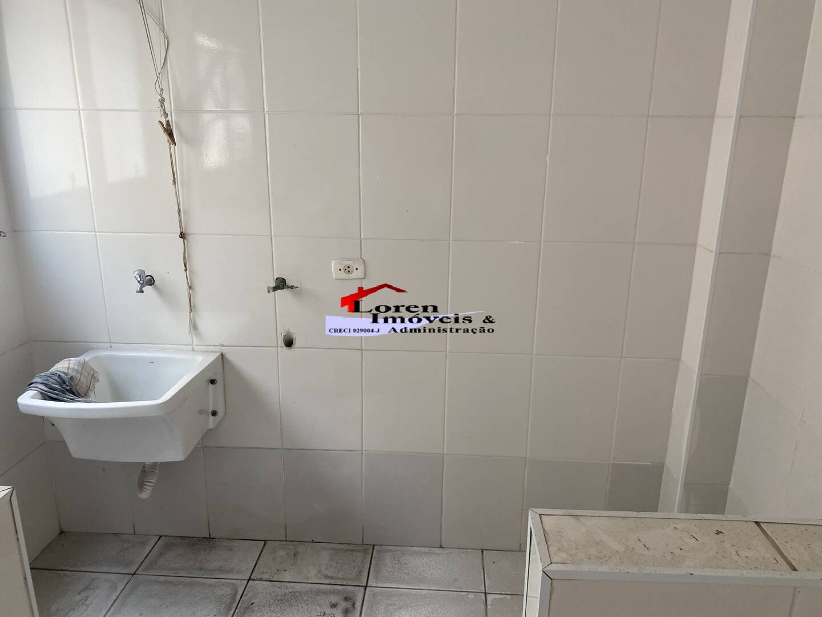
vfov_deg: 53.1
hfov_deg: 67.3
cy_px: 308
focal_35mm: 26
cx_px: 411
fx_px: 617
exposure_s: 1/113
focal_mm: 4.25
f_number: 1.8
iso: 125
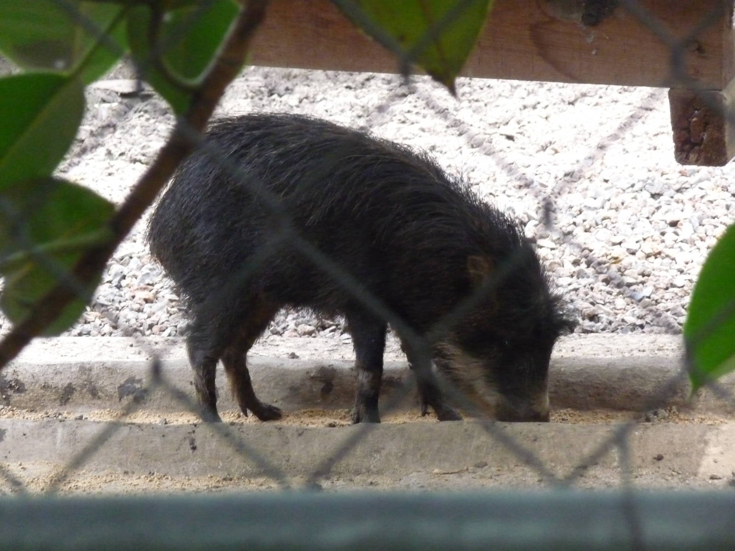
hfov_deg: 9.9
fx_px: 4225
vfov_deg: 7.5
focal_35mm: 199
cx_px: 368
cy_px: 276
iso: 800
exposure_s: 1/100
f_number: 4.8
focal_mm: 34.2
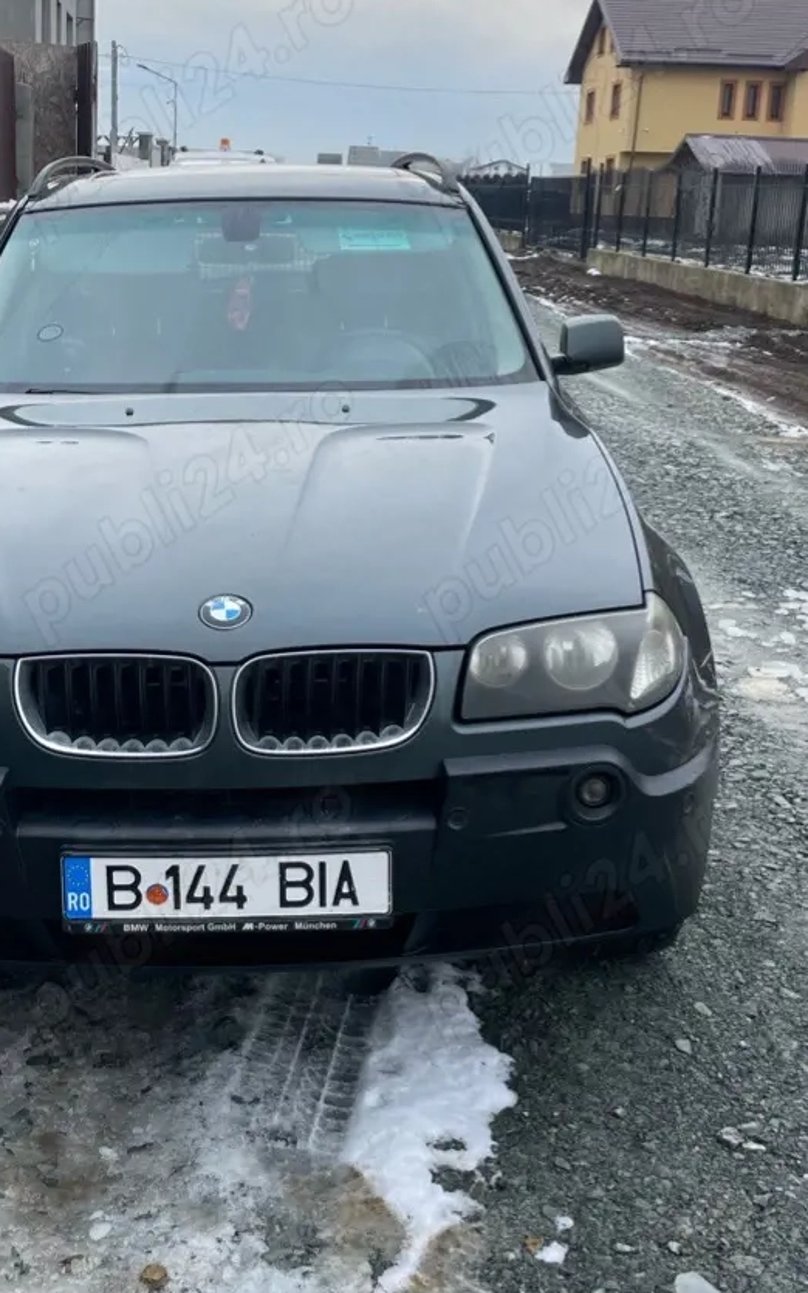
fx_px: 1550
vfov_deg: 45.2
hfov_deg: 29.1
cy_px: 565
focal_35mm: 44
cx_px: 289
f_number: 1.6
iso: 32
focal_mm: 4.2
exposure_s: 1/910
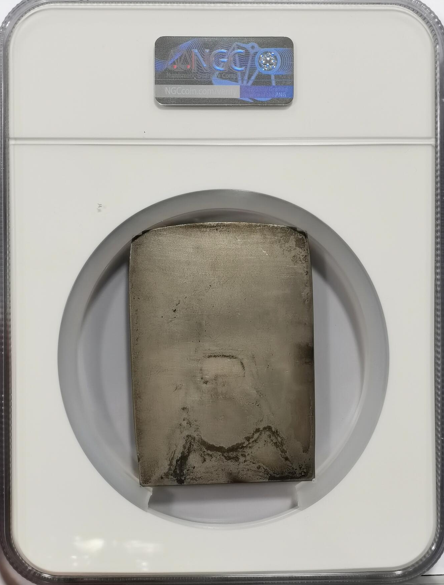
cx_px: 220
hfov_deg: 17.9
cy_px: 288
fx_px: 1408
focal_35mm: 83
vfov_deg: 23.5
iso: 250
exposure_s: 1/100
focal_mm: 7.48
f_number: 16
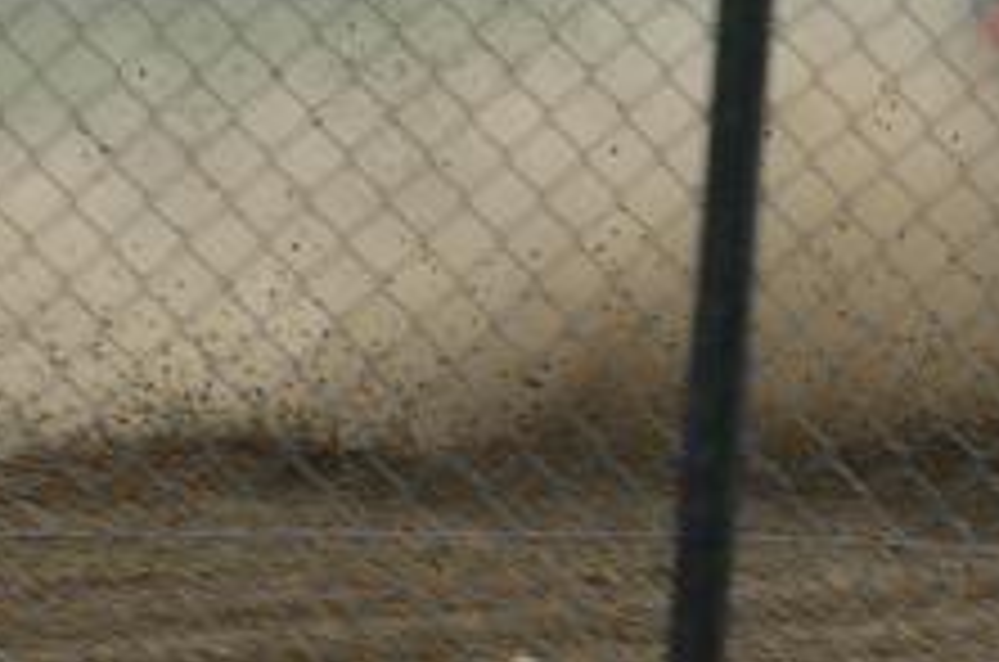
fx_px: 24694
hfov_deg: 2.3
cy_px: 281
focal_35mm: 892
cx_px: 1696
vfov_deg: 1.5
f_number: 18
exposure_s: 1/200
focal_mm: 165
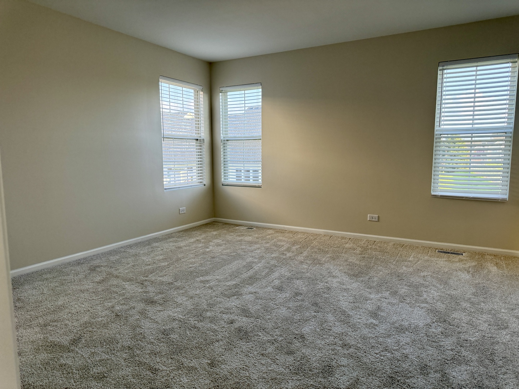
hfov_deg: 71.6
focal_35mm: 24
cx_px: 260
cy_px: 194
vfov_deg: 56.8
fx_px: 360
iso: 160
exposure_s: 1/238
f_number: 1.78
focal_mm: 6.76
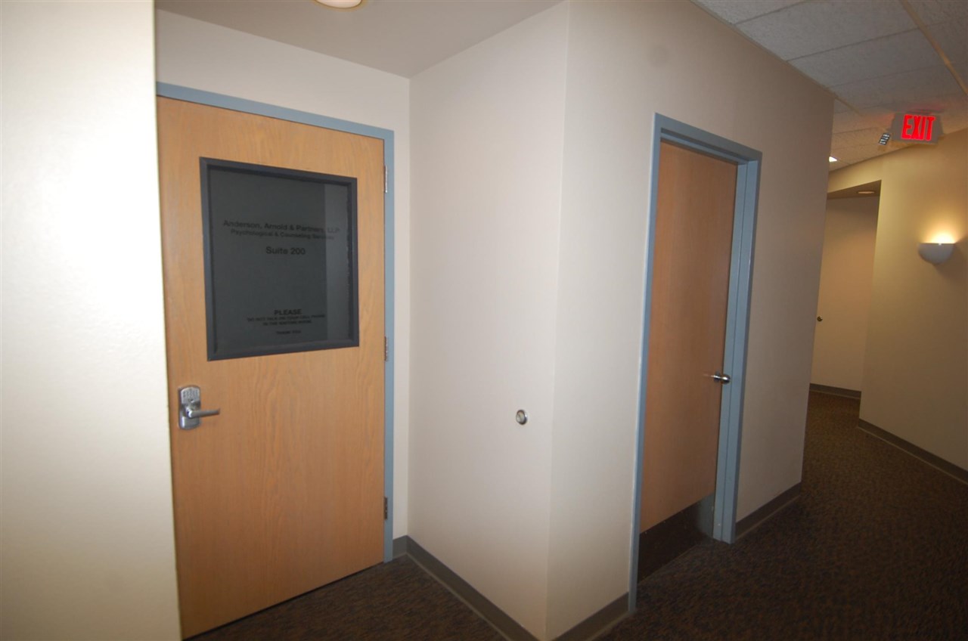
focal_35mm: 36
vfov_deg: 36.7
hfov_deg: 53.2
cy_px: 320
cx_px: 484
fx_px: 966
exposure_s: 1/60
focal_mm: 24
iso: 400
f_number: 4
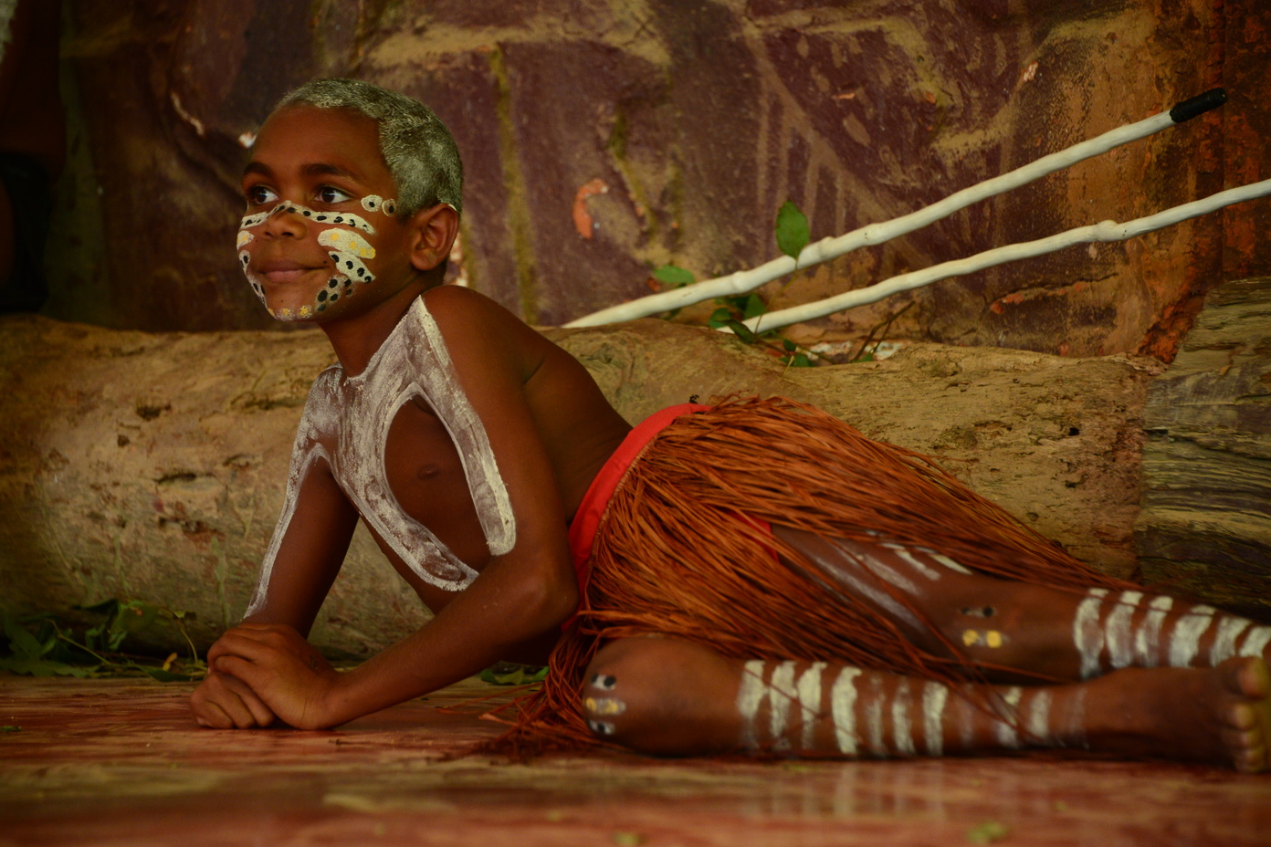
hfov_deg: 12.0
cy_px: 423
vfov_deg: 8.0
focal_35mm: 171
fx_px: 6037
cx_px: 636
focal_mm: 170
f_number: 5.6
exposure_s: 1/125
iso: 2000
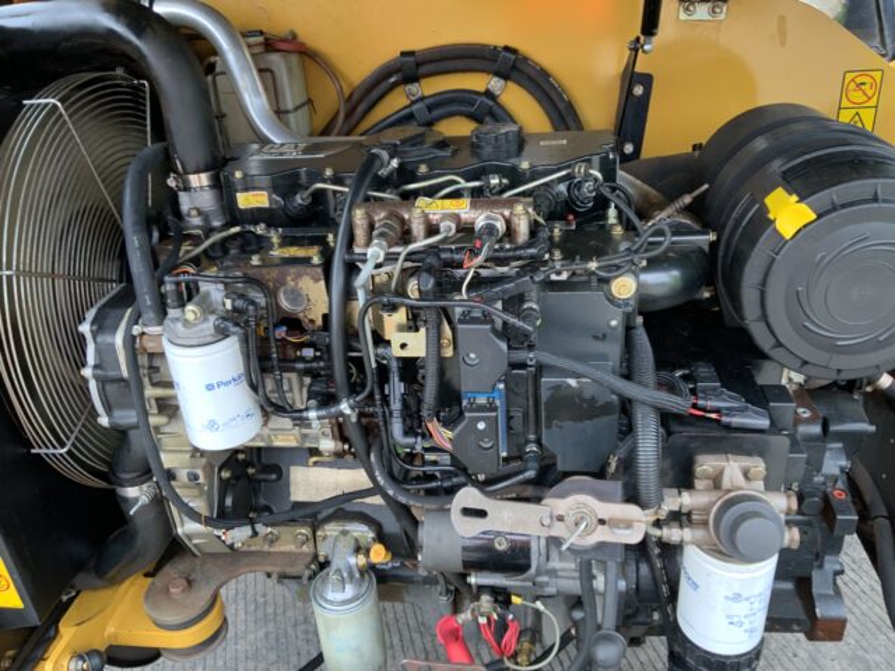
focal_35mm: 29
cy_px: 336
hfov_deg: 61.7
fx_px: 750
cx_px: 448
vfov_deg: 48.2
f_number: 1.8
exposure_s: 1/63
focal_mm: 3
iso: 64
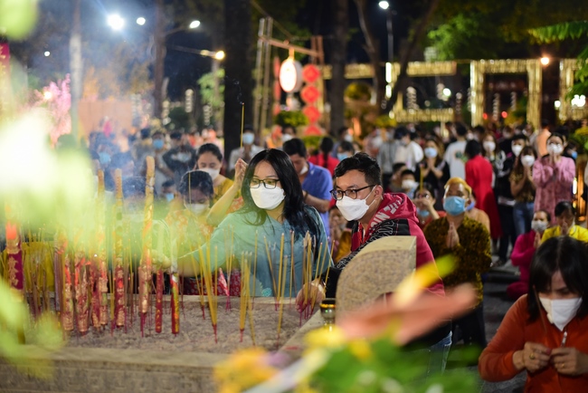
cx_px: 294
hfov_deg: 39.6
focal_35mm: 50
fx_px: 817
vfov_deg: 27.0
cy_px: 196
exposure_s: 1/160
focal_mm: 50
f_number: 1.8
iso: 2500
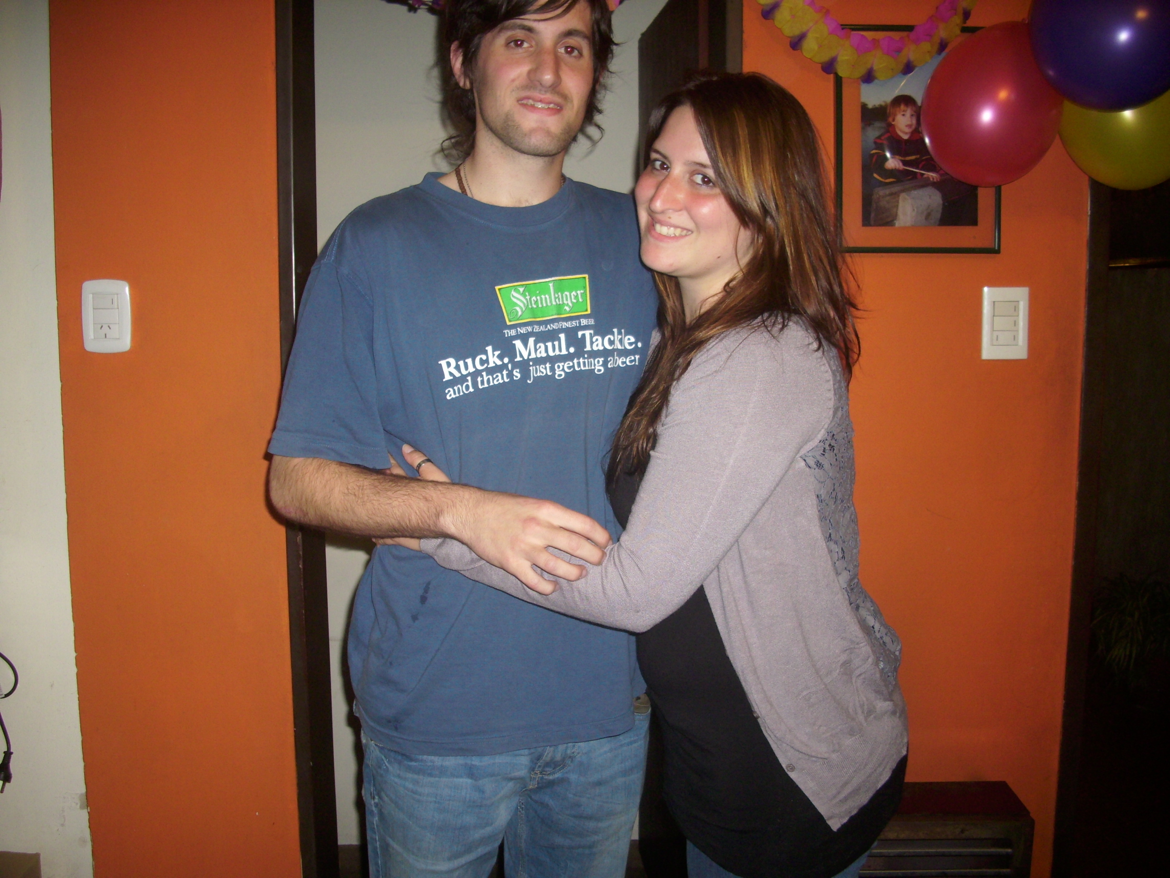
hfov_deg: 58.4
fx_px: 1048
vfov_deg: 45.4
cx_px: 585
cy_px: 439
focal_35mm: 31
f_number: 2.8
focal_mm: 6.2
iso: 100
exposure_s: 1/30
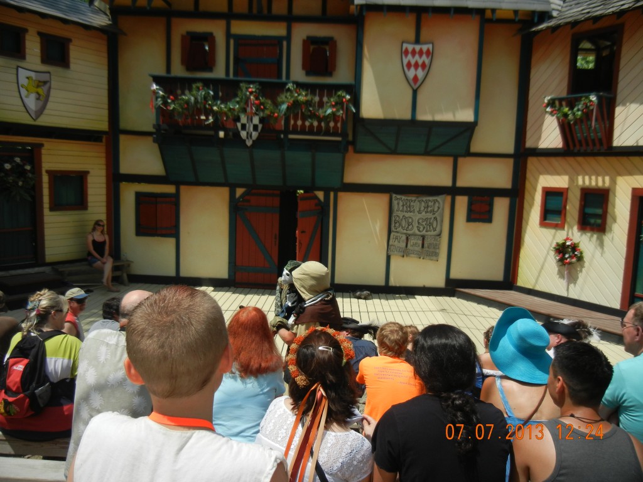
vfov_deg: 46.8
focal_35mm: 30
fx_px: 557
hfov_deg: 60.0
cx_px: 322
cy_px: 241
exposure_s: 1/231
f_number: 7
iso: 160
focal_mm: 5.4
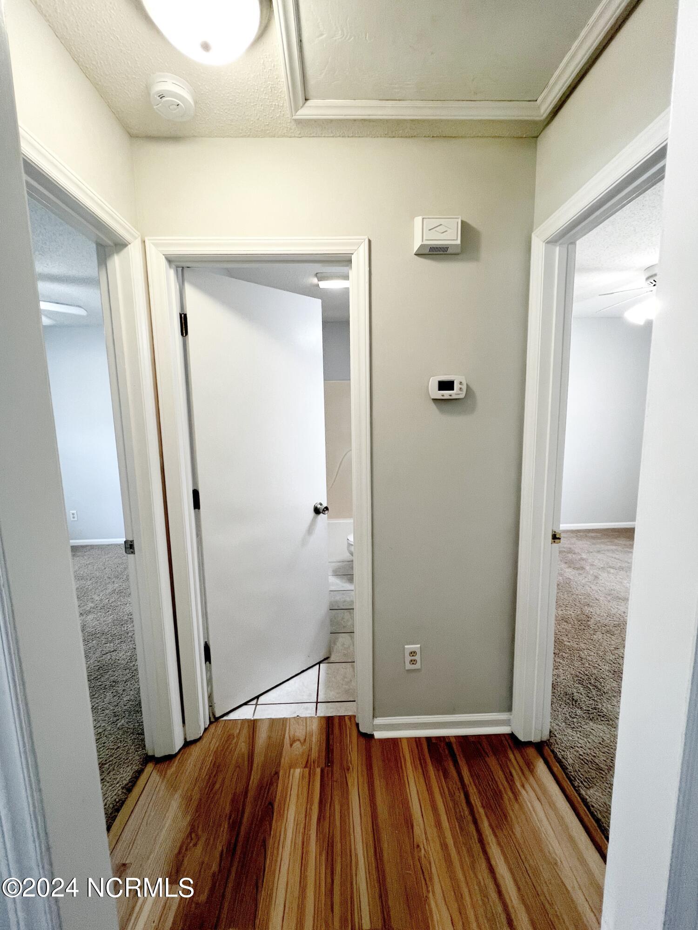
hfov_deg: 89.9
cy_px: 465
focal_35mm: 13
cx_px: 349
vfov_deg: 106.2
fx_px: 349
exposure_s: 1/120
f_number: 1.8
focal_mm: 1.57
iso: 200
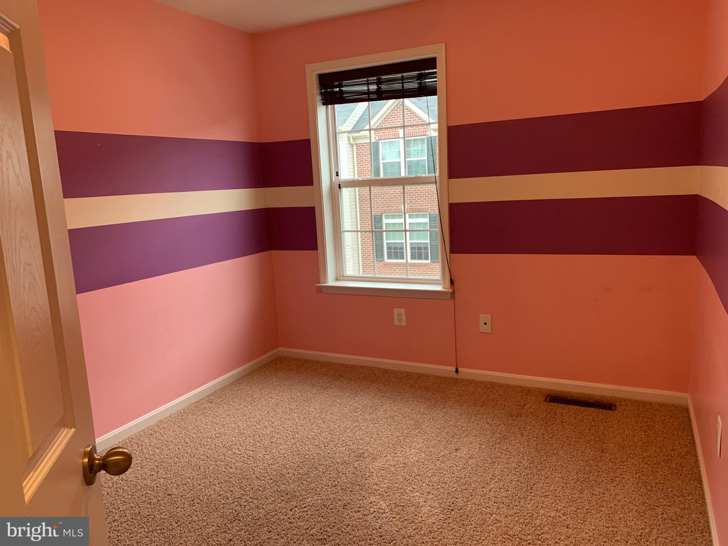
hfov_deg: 67.3
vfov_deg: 53.1
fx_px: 547
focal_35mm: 26
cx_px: 364
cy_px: 273
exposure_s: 1/60
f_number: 1.8
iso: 125
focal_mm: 4.25
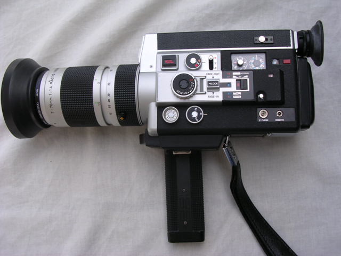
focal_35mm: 38
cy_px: 128
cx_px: 170
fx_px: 374
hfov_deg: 49.0
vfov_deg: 37.7
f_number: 2.8
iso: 100
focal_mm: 5.8
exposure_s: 1/416
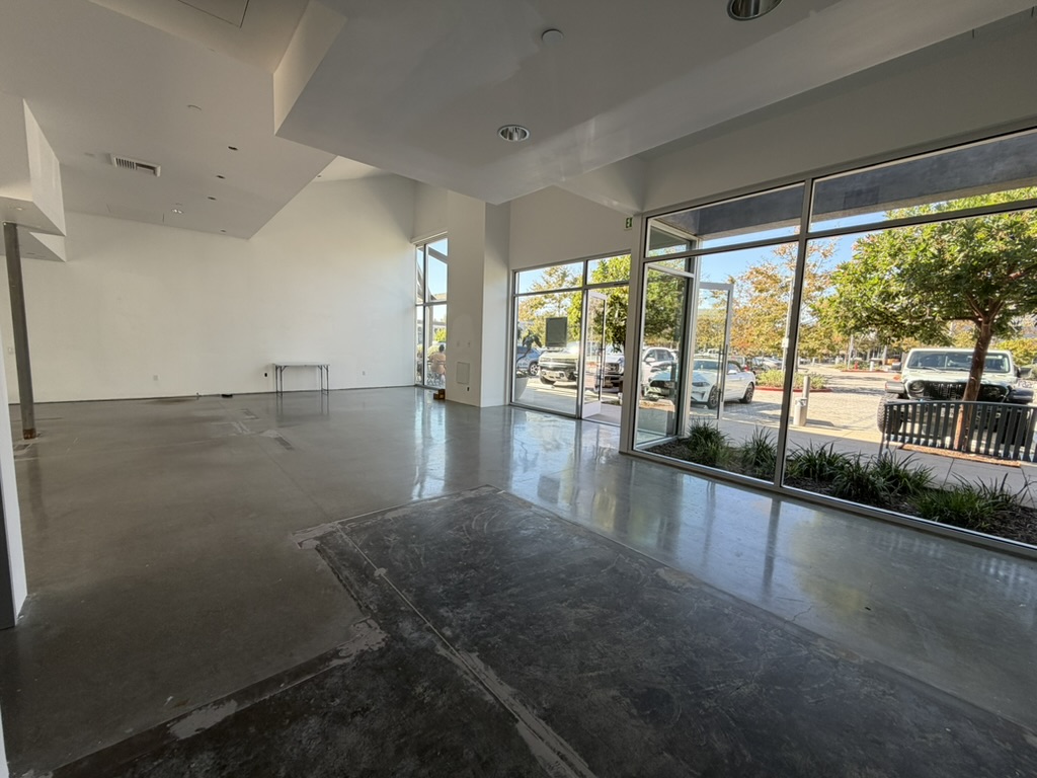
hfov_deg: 102.1
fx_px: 419
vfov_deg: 85.7
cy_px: 389
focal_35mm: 14
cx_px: 518
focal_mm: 2.22
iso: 50
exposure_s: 1/126
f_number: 2.2
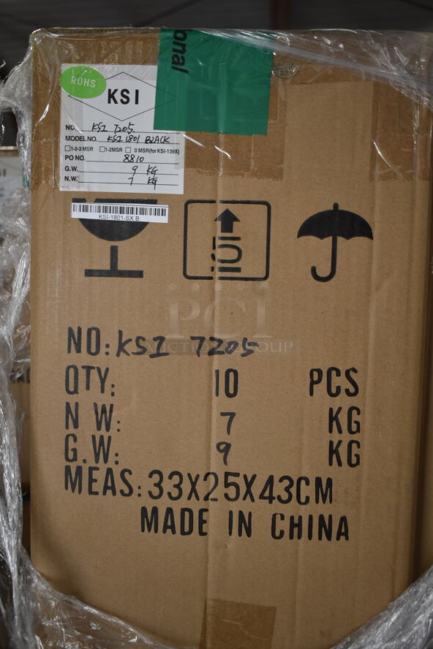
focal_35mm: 36
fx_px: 641
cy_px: 317
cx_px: 218
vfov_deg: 53.8
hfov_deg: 37.3
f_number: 3.8
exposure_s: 1/40
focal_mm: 23
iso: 180
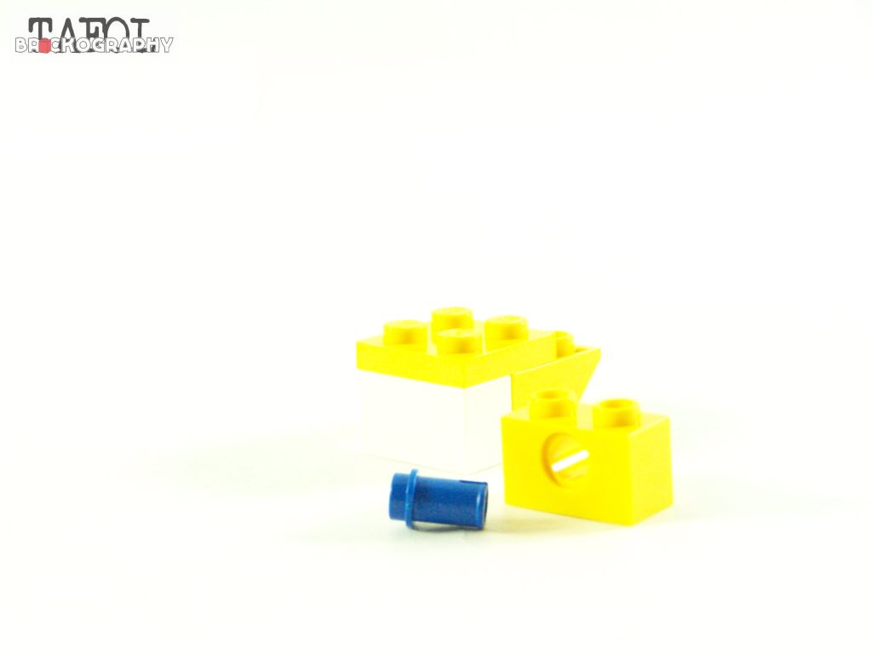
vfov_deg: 15.7
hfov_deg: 20.9
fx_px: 2368
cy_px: 327
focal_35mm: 94
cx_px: 436
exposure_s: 1/60
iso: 400
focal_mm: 15.6
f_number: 3.6
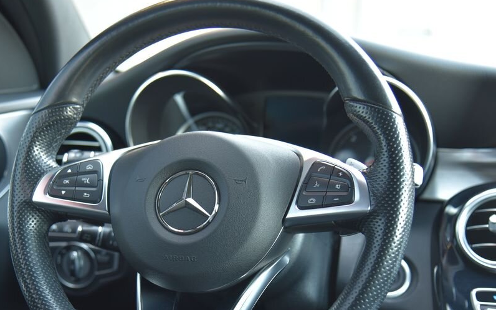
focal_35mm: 63
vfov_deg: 20.6
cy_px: 196
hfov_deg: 32.4
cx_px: 207
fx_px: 851
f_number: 4
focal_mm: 48
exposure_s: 1/20
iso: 500
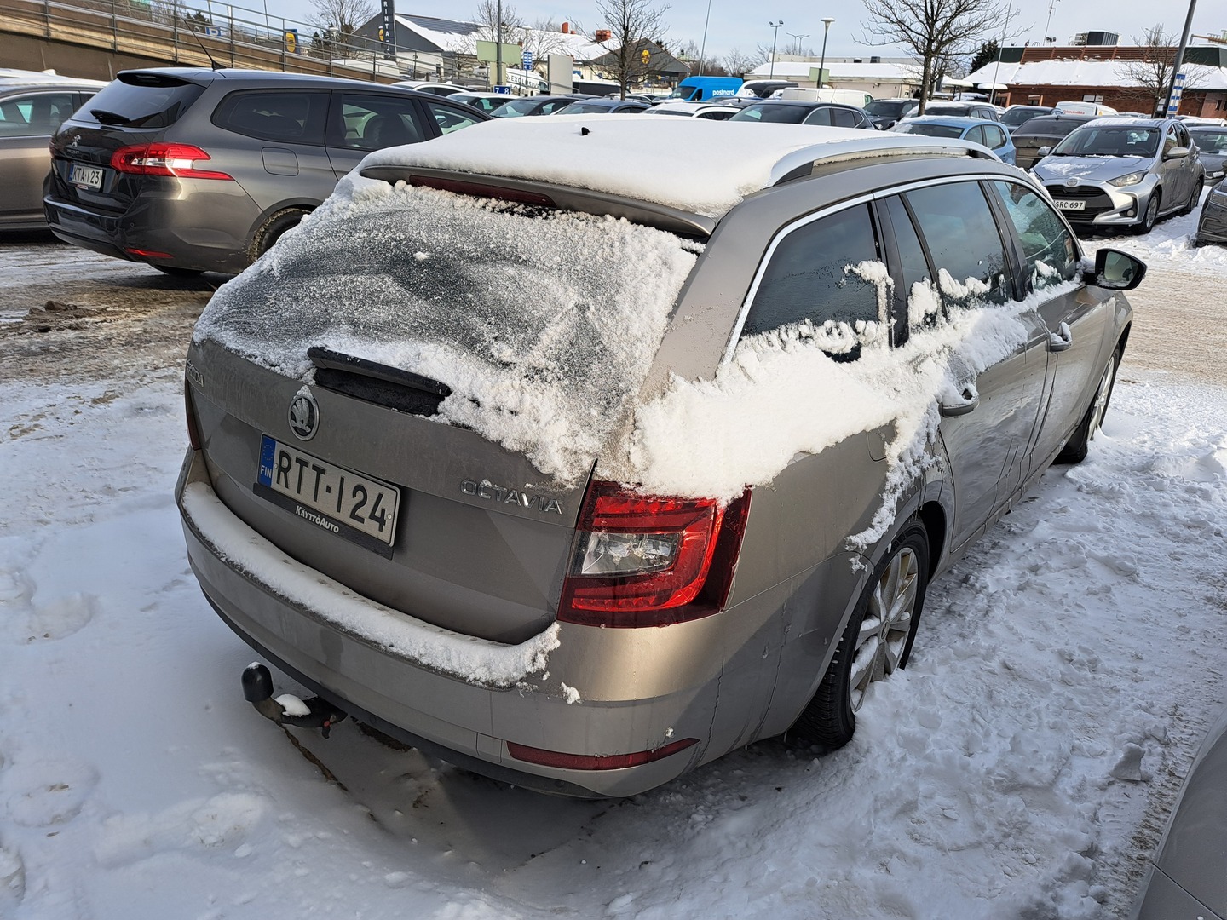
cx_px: 614
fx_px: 851
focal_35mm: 24
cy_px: 460
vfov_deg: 56.8
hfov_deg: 71.6
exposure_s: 1/638
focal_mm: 5.23
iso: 50
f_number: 1.8
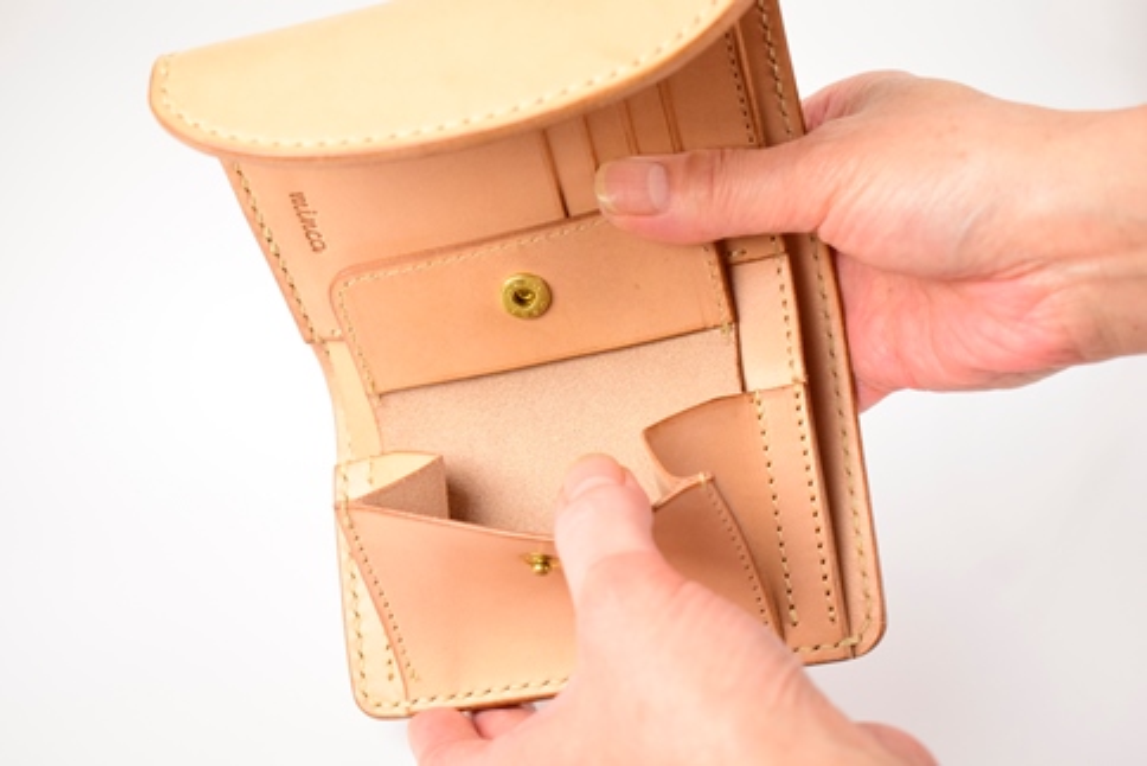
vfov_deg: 23.8
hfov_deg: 35.0
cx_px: 574
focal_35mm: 57
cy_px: 383
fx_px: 1817
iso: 3200
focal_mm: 38
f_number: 5.6
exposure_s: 1/250
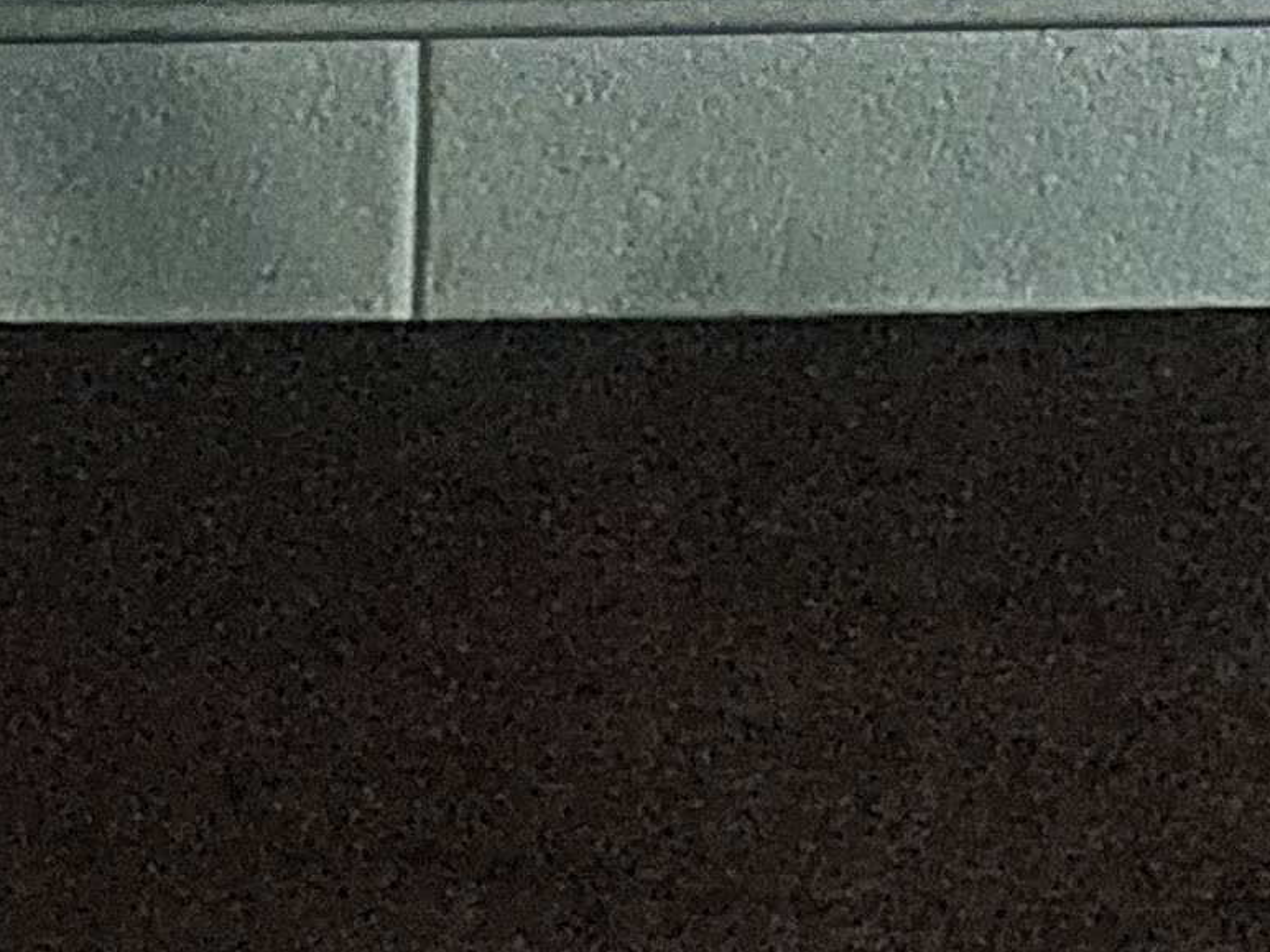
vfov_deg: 3.6
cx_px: 3302
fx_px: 14749
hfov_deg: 4.8
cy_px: -1532
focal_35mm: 402
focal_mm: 9
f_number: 2.8
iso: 400
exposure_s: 1/15
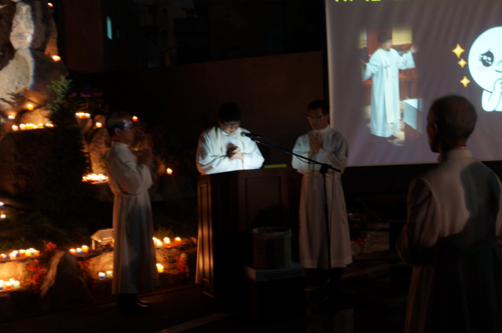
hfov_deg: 35.1
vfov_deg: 23.7
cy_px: 172
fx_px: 794
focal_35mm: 57
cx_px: 239
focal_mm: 35
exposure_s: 1/2.5
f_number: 4.5
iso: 200
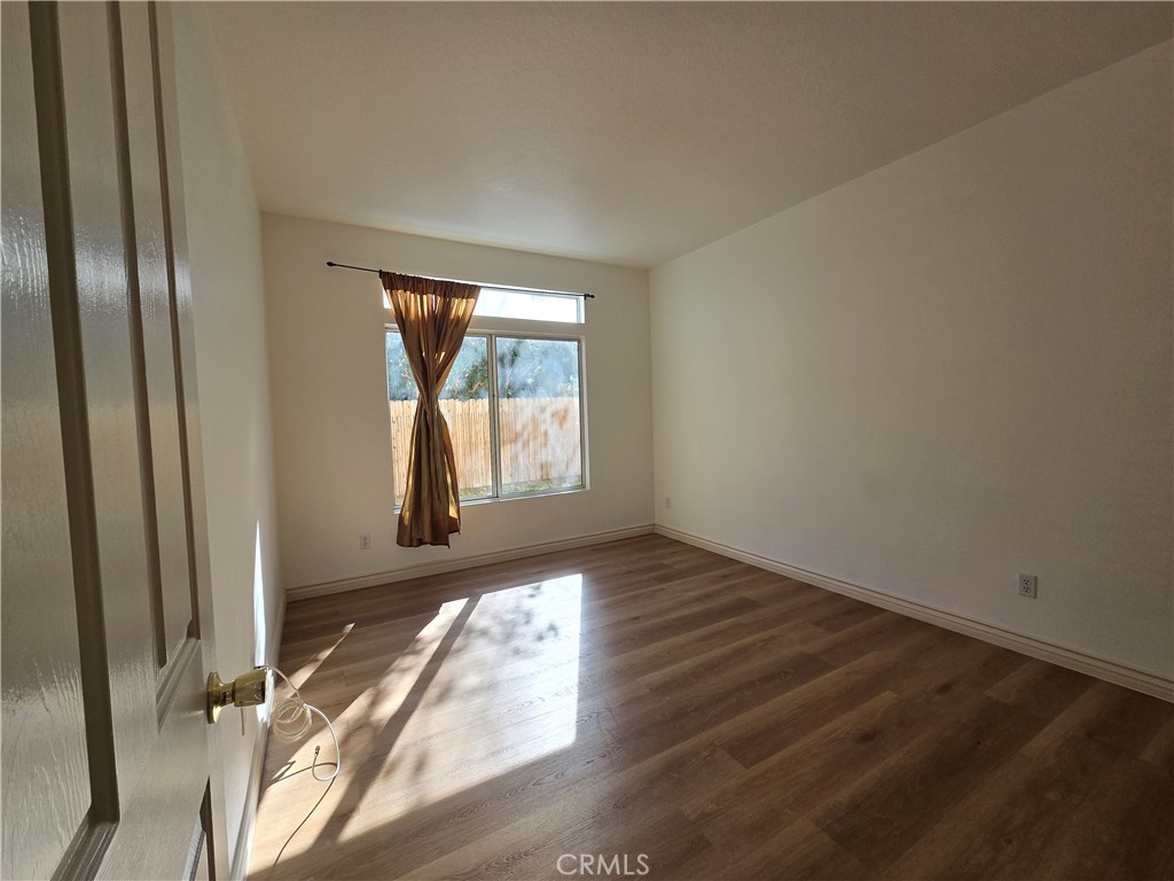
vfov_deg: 89.9
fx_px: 441
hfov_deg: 106.2
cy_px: 440
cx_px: 587
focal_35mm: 13
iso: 50
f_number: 2.2
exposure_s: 1/370
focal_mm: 2.2
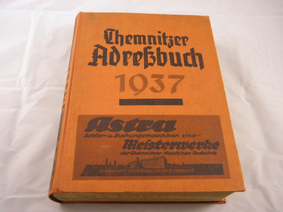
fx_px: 294
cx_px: 142
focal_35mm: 36
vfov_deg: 39.7
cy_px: 106
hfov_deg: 51.4
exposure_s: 1/40
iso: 100
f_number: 3.7
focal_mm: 6.4
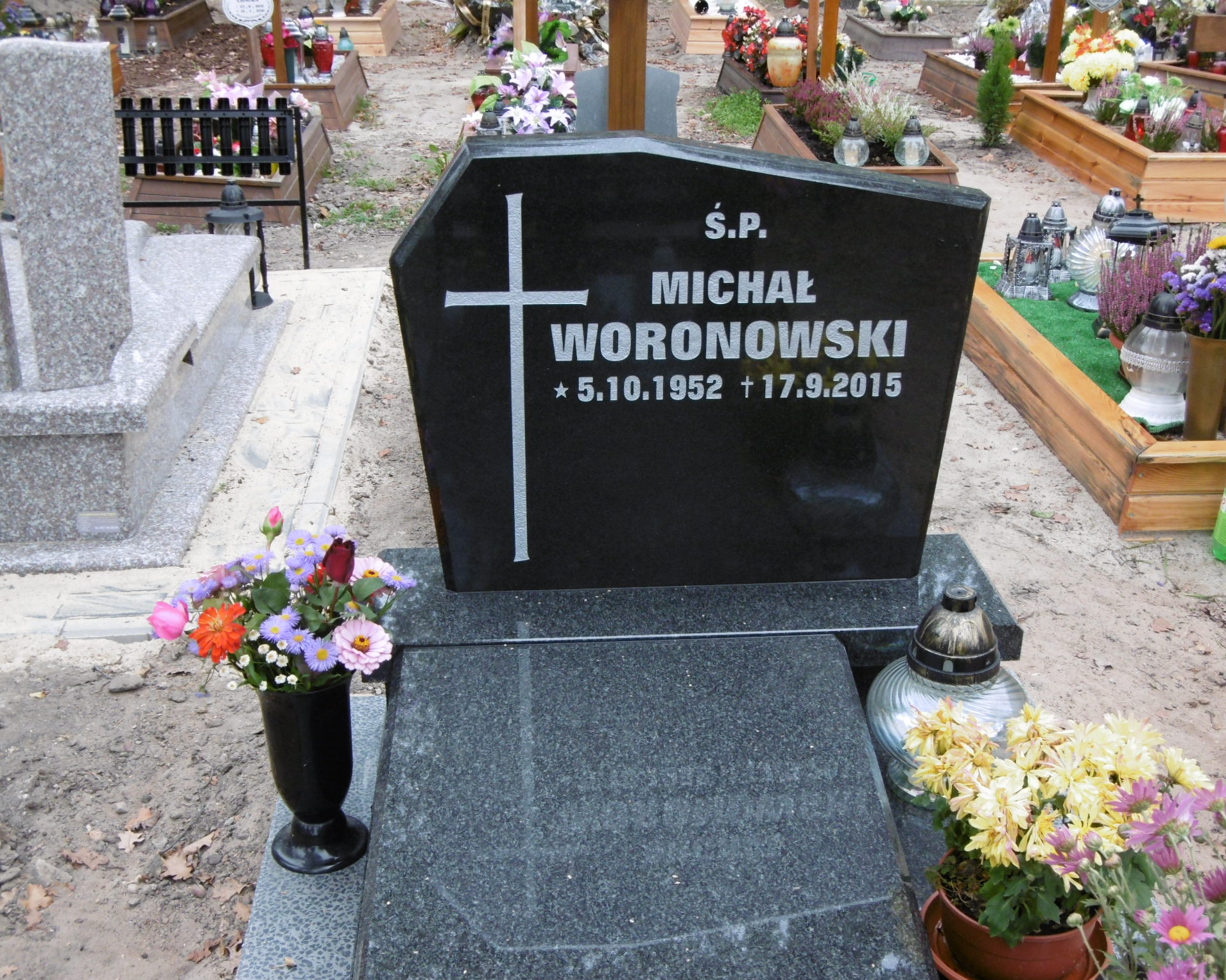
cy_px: 488
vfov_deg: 33.4
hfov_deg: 41.1
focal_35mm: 45
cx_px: 657
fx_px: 1633
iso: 160
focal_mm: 7.7
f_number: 3.8
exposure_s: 1/60
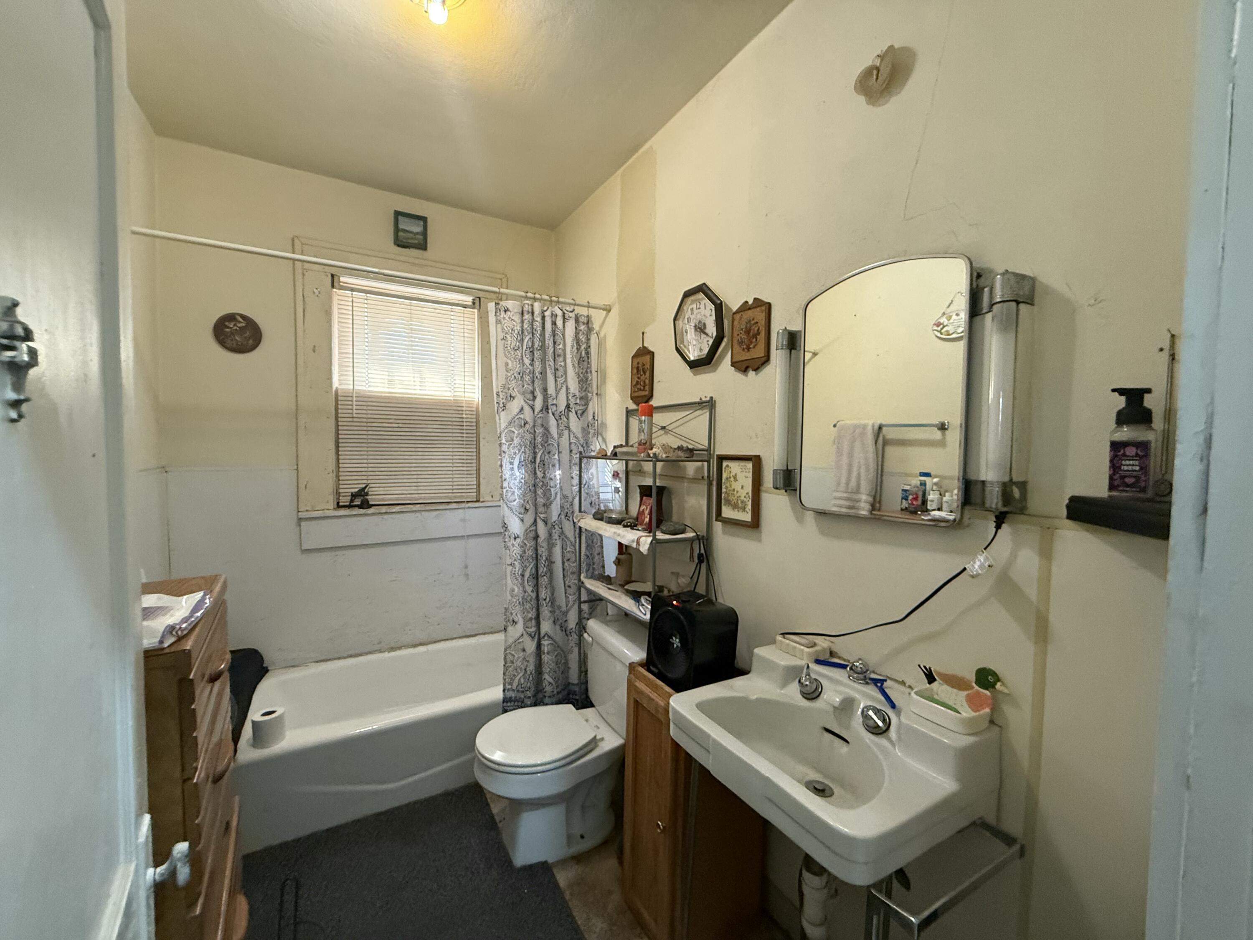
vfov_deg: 85.7
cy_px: 470
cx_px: 626
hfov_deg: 102.1
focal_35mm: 14
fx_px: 507
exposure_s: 1/60
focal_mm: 2.22
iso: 500
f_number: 2.2
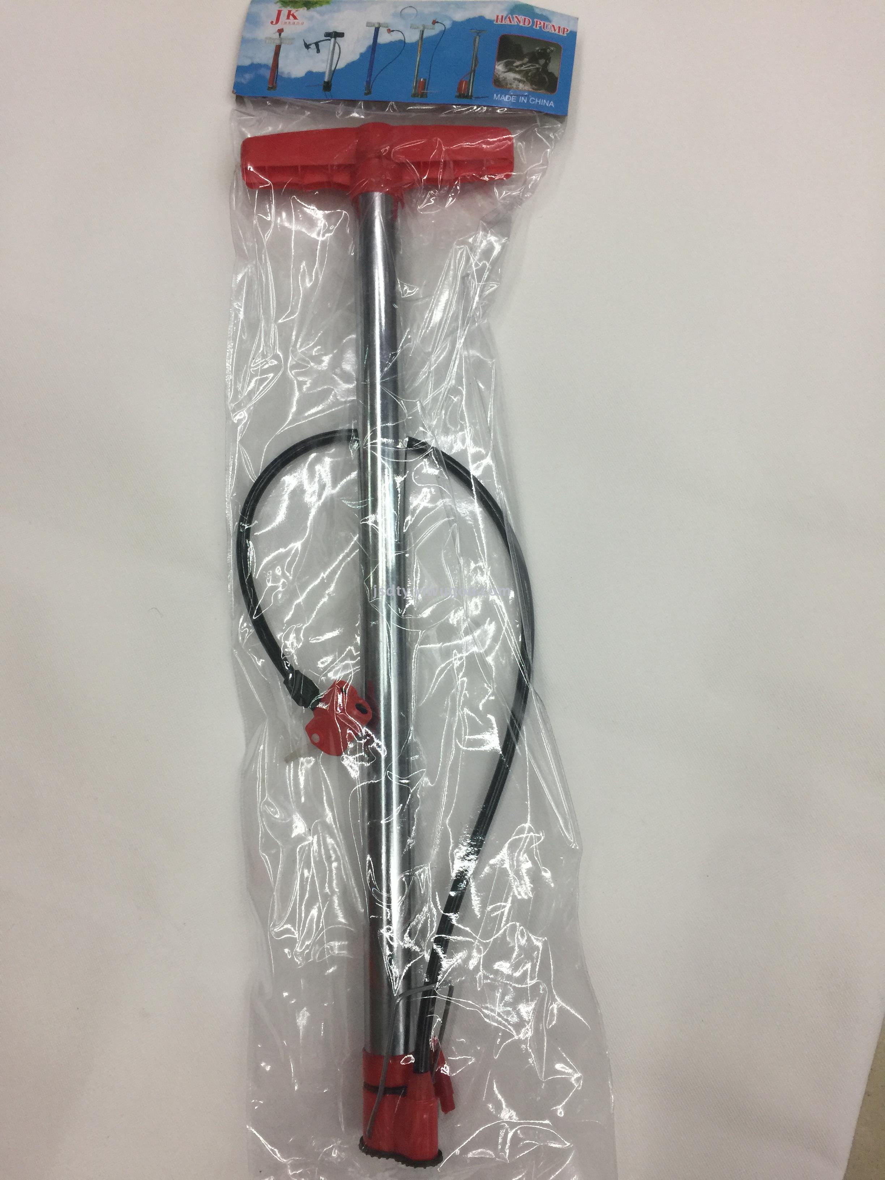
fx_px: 989
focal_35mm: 29
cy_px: 590
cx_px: 442
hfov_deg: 48.2
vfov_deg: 61.7
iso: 50
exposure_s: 1/33
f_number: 2.2
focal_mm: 4.15
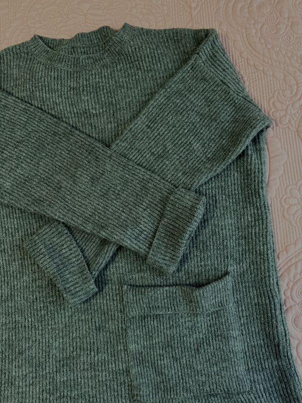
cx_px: 151
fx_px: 279
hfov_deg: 56.8
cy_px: 202
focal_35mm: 24
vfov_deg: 71.6
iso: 400
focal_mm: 6.76
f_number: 1.78
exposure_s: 1/60
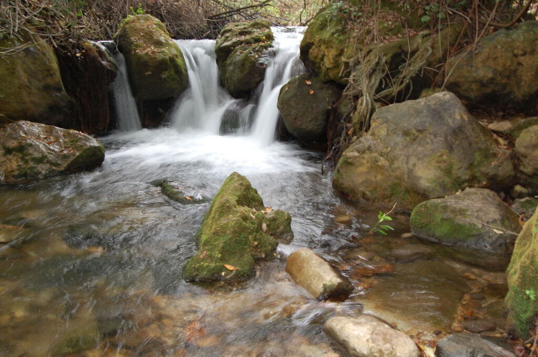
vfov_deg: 36.8
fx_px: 538
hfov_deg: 53.2
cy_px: 178
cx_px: 269
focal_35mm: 36
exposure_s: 1/5
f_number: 13
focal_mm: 24
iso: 800
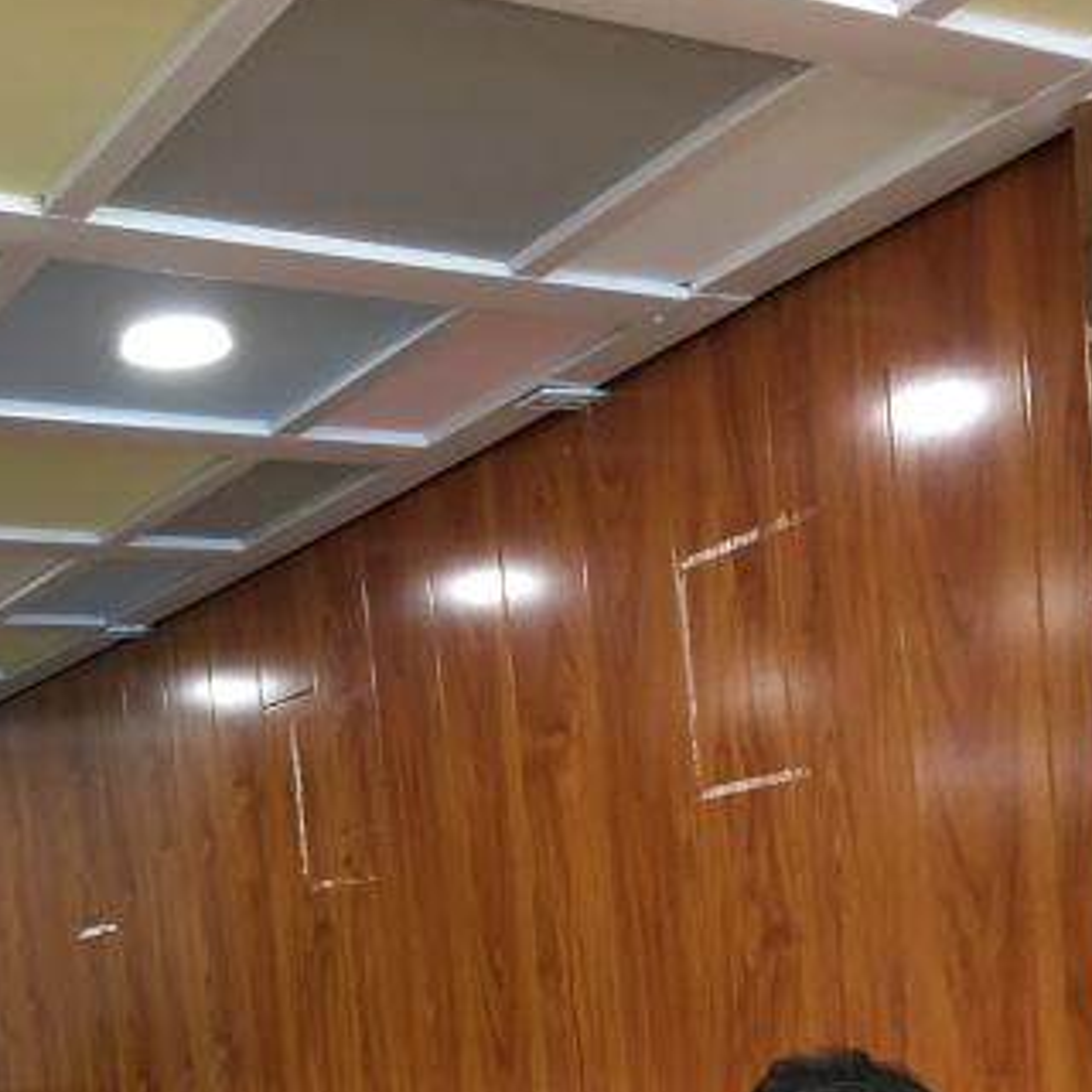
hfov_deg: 30.1
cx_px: 282
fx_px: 1999
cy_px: 1167
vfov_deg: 28.1
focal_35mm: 56
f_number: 2.2
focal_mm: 4.15
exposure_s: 1/17
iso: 64
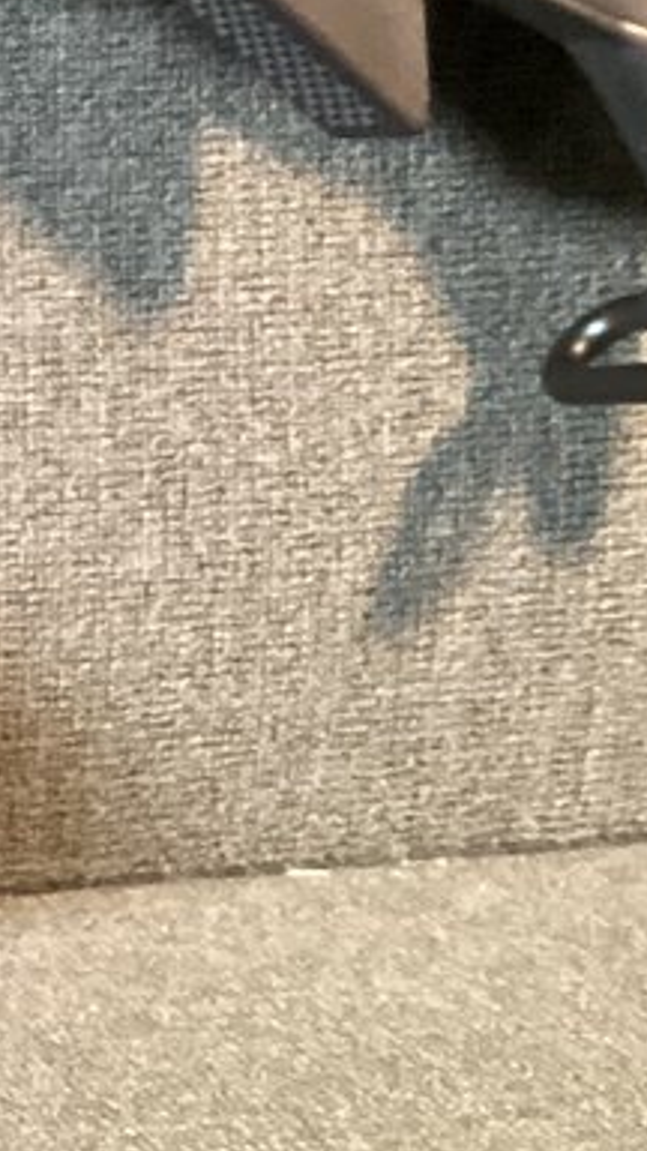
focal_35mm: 133
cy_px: -109
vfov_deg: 15.7
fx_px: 4056
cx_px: -960
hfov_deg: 8.3
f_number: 2.4
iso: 400
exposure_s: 1/25
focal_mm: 3.3
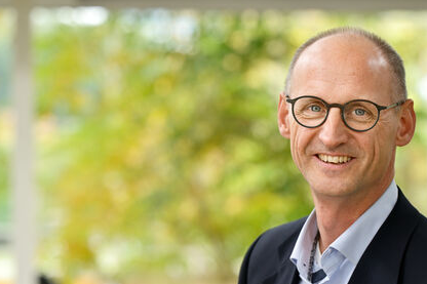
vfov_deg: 8.4
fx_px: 1944
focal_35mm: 164
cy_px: 199
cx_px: 297
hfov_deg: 12.5
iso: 800
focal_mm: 110
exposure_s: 1/160
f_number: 4
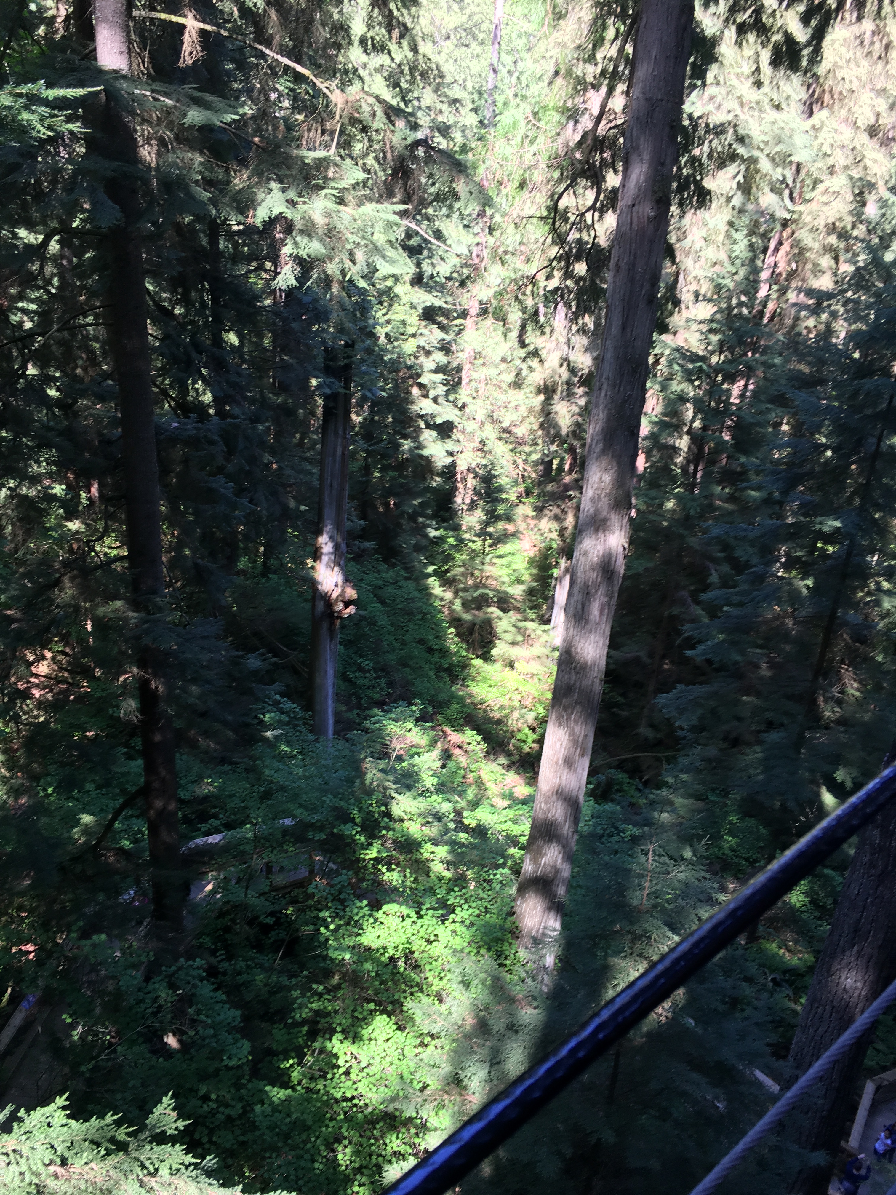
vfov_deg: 61.7
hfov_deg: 48.2
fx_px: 1001
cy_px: 598
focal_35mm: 29
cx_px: 448
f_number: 2.2
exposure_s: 1/60
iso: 25
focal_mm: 4.15
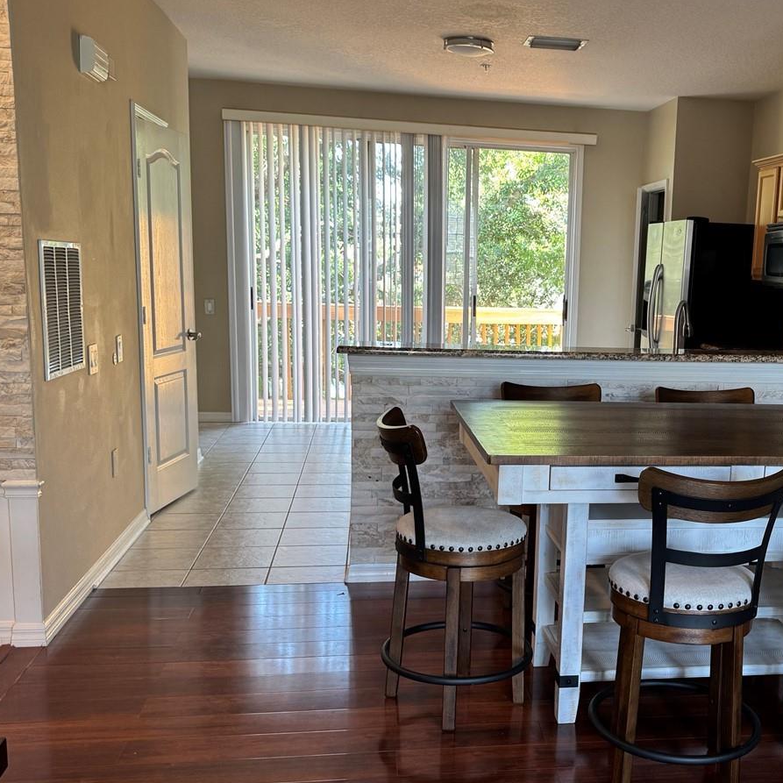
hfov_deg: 42.9
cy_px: 425
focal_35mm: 38
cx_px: 554
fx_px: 972
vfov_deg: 43.8
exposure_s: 1/60
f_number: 1.78
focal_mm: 6.76
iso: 125
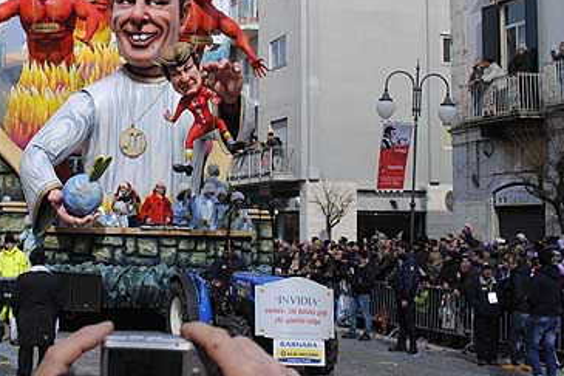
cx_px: 198
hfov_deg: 40.7
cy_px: 144
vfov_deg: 28.0
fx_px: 752
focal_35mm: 48
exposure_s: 1/250
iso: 100
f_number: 8
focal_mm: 24
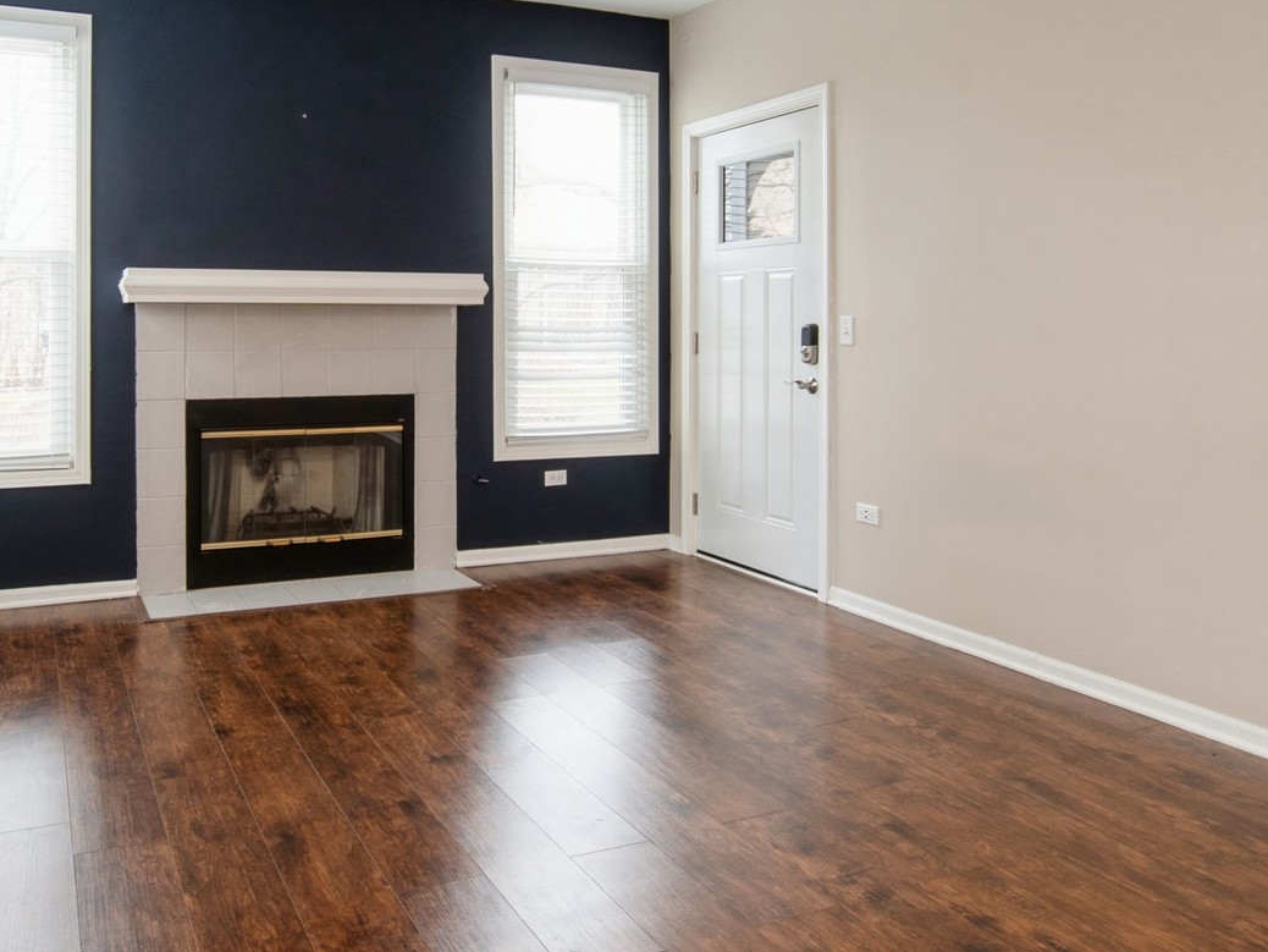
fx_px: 989
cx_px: 481
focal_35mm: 27
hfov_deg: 64.4
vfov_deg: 50.8
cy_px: 348
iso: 250
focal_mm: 12
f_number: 8
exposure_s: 1/6
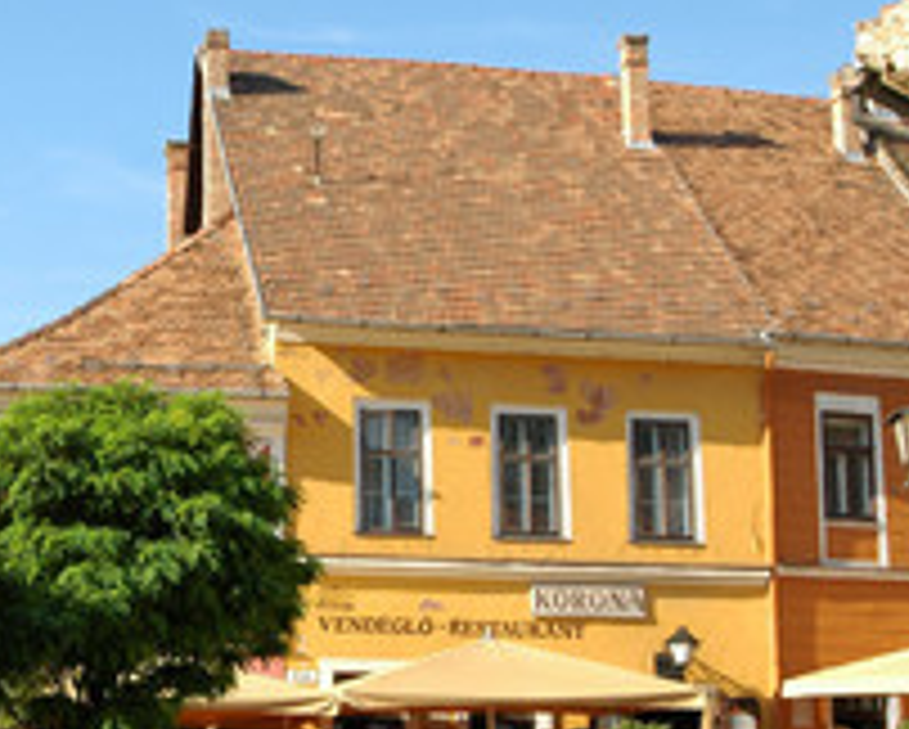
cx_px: 164
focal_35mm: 82
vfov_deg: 18.7
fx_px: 2208
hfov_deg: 22.9
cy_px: 428
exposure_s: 1/200
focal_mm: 28
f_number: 7.1
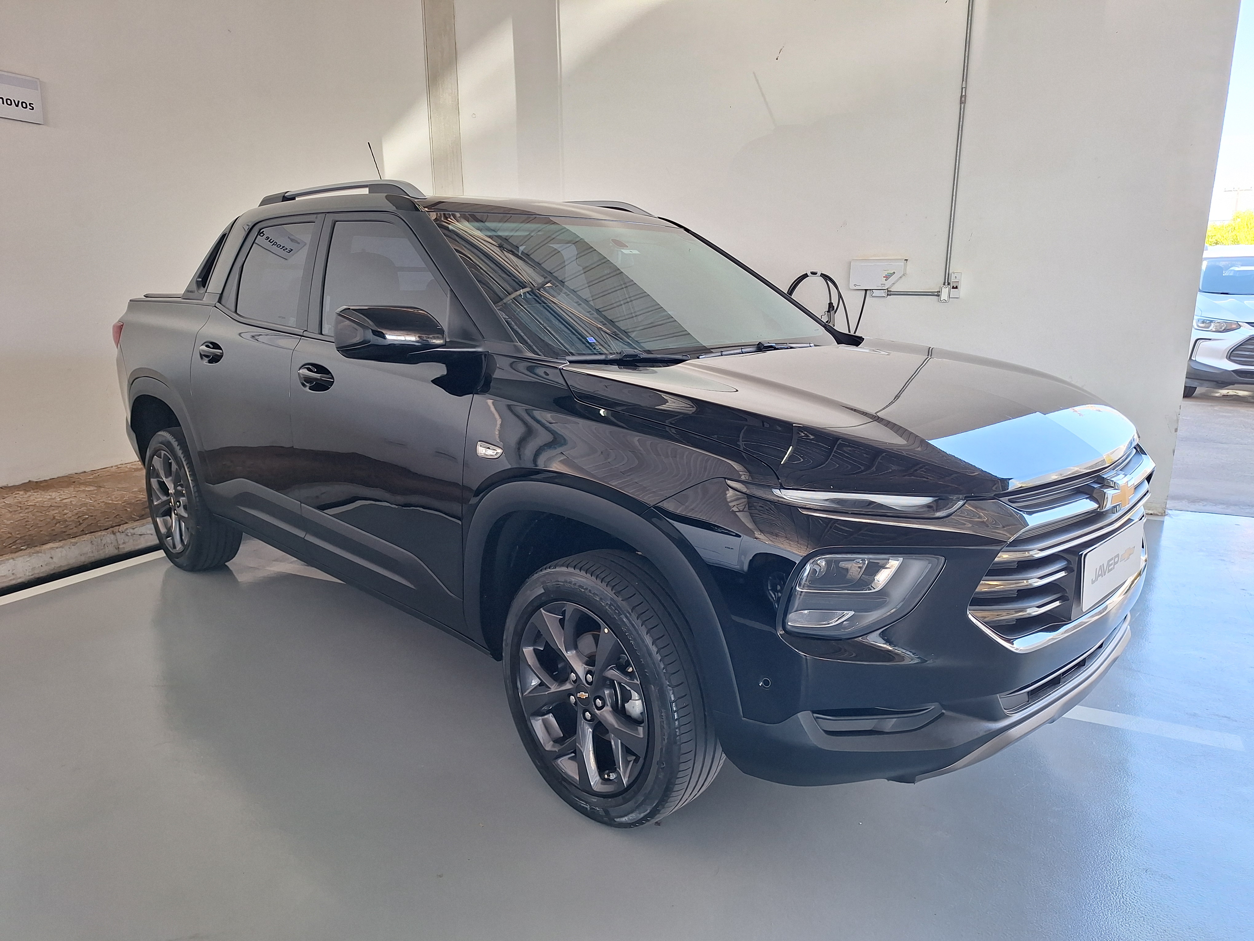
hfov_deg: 73.9
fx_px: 833
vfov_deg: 58.9
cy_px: 470
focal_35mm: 23
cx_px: 627
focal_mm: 5.54
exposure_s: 1/120
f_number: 1.8
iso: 50
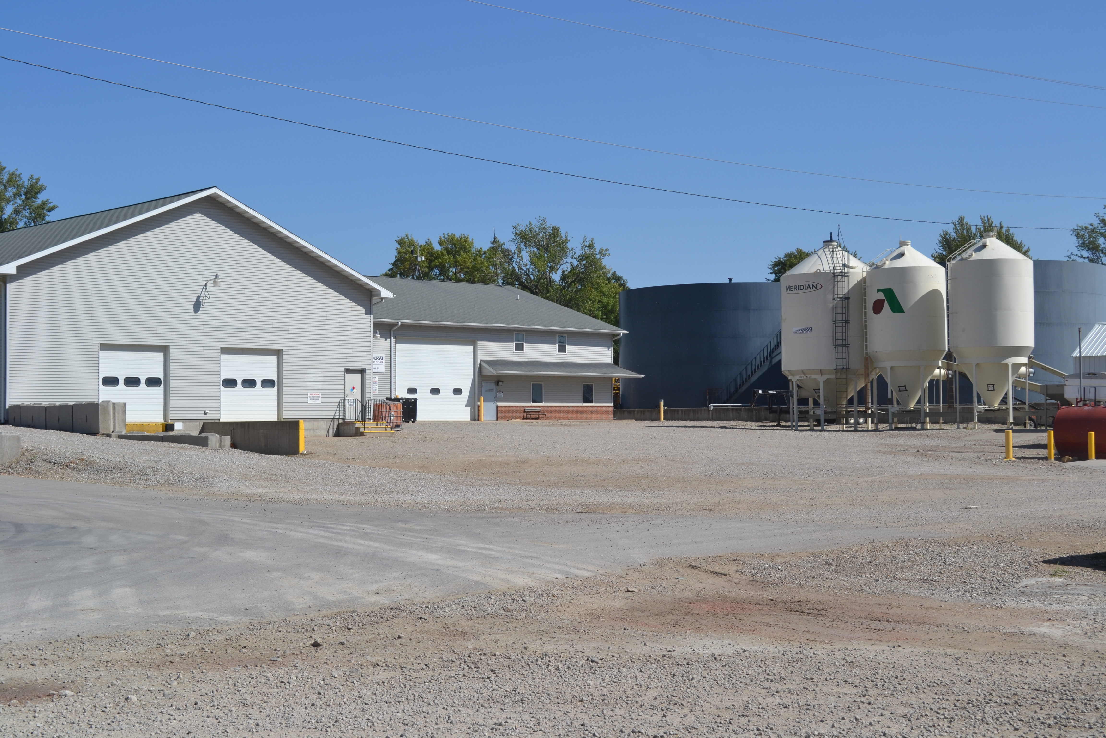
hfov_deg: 41.1
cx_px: 553
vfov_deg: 28.1
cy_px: 369
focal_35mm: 48
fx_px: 1475
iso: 100
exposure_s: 1/320
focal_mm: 32
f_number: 9
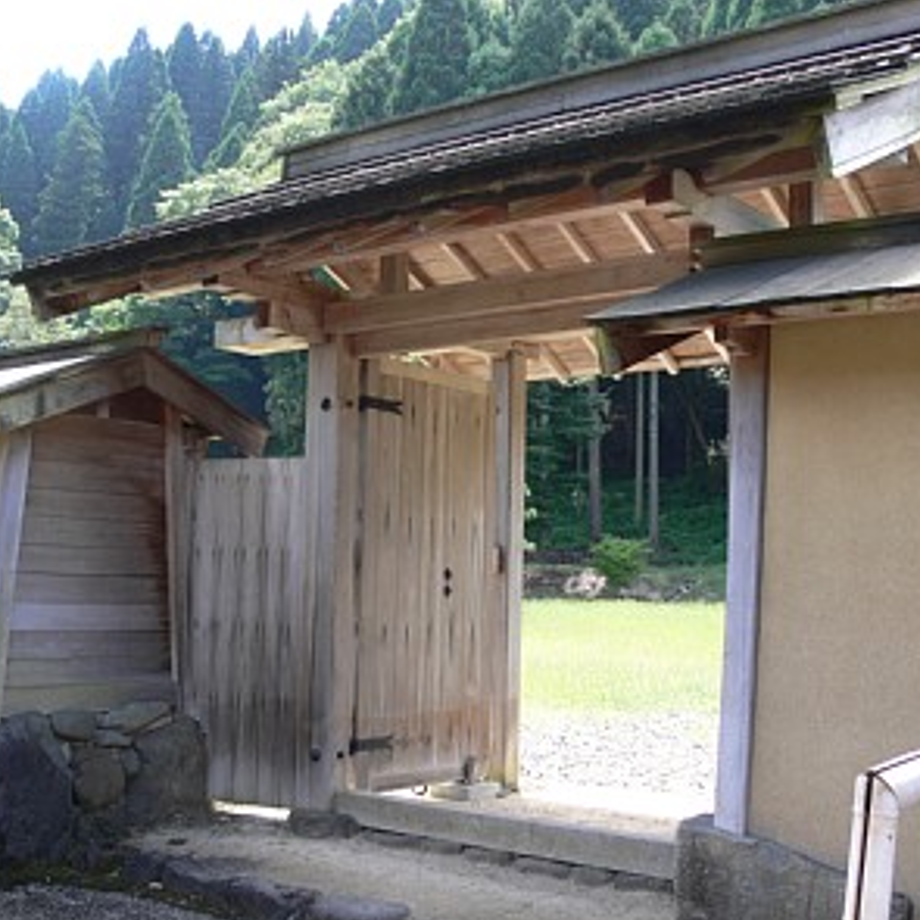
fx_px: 1263
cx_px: 433
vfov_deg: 40.0
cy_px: 462
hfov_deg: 40.0
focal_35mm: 42
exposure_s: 1/80
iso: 80
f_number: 4
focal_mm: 7.4
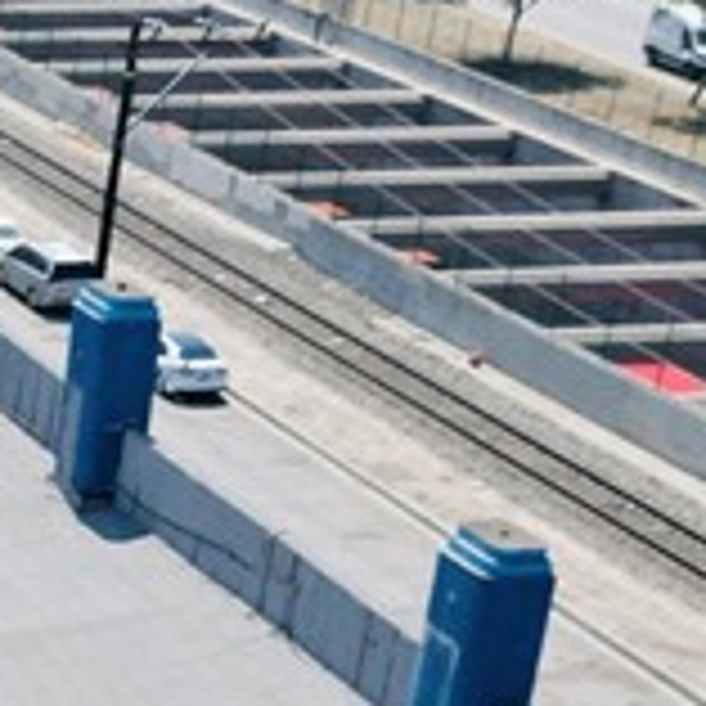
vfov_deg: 11.6
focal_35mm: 138
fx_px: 3184
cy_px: 1304
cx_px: -715
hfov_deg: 11.4
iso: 110
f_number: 1.7
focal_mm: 6.72
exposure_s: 1/2500
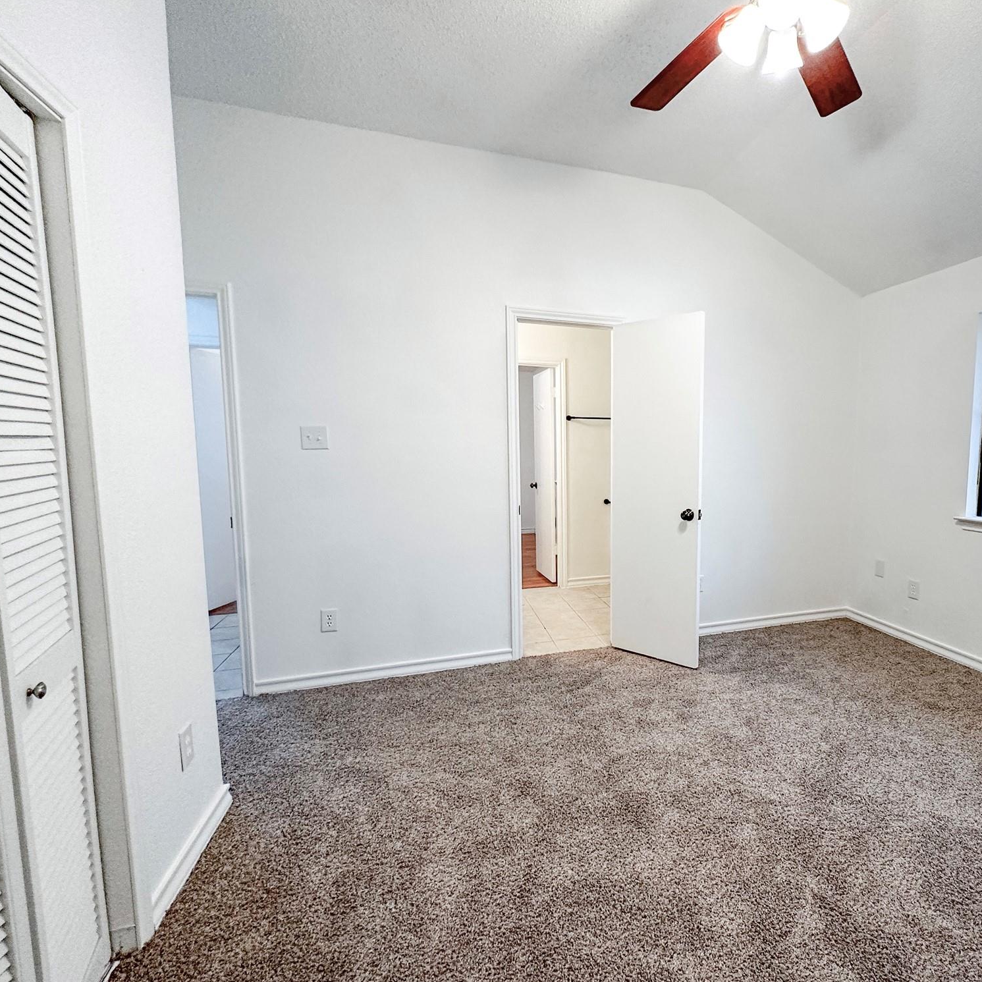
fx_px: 546
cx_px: 626
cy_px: 500
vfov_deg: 84.0
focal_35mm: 17
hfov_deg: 82.1
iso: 320
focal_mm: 2.22
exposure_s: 1/120
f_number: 2.2
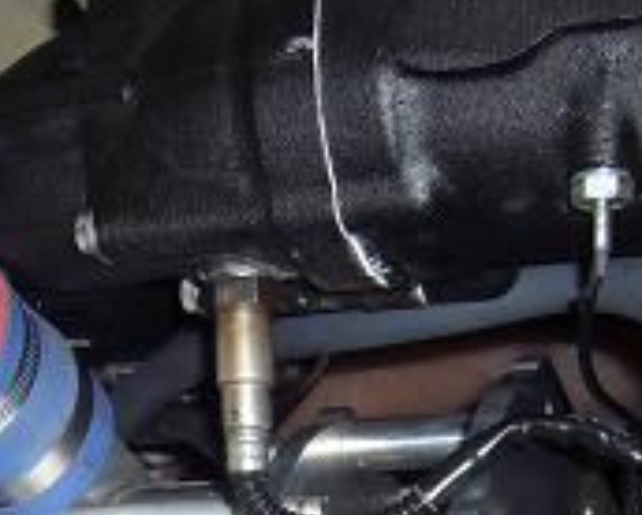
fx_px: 1598
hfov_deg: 22.6
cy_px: 577
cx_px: 222
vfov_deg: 17.6
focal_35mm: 84
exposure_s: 1/60
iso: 100
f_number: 2.8
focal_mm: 5.8
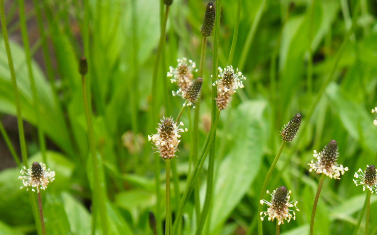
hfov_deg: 15.8
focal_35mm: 132
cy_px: 176
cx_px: 254
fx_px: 1355
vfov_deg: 9.9
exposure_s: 1/250
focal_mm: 51
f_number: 5
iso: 320
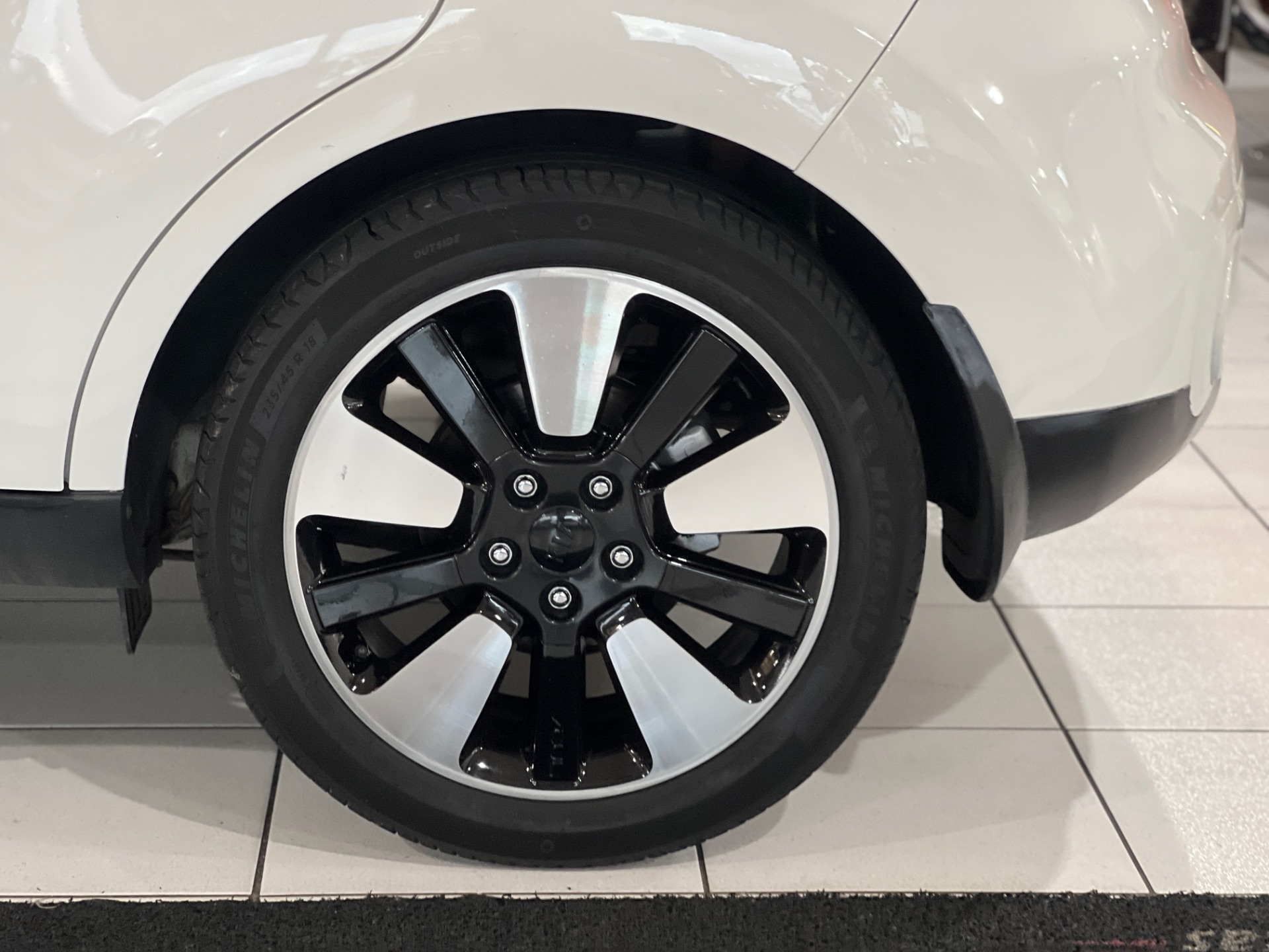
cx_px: 634
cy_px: 476
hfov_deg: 25.3
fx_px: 2823
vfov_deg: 19.1
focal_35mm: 77
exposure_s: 1/30
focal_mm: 9
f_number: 2.8
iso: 320
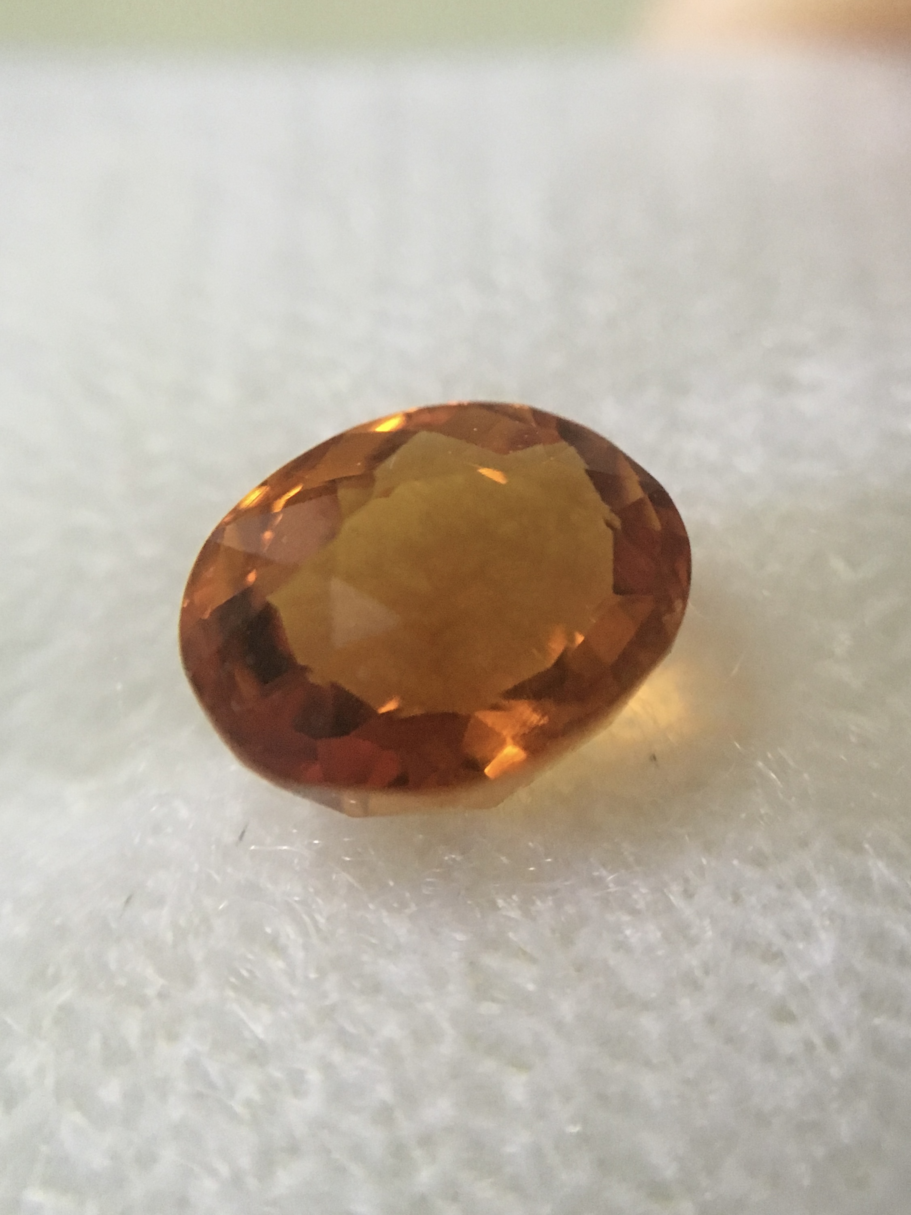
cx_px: 456
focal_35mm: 29
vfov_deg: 61.7
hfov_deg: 48.2
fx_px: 1018
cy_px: 608
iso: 200
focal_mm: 4.15
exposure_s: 1/30
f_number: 2.2
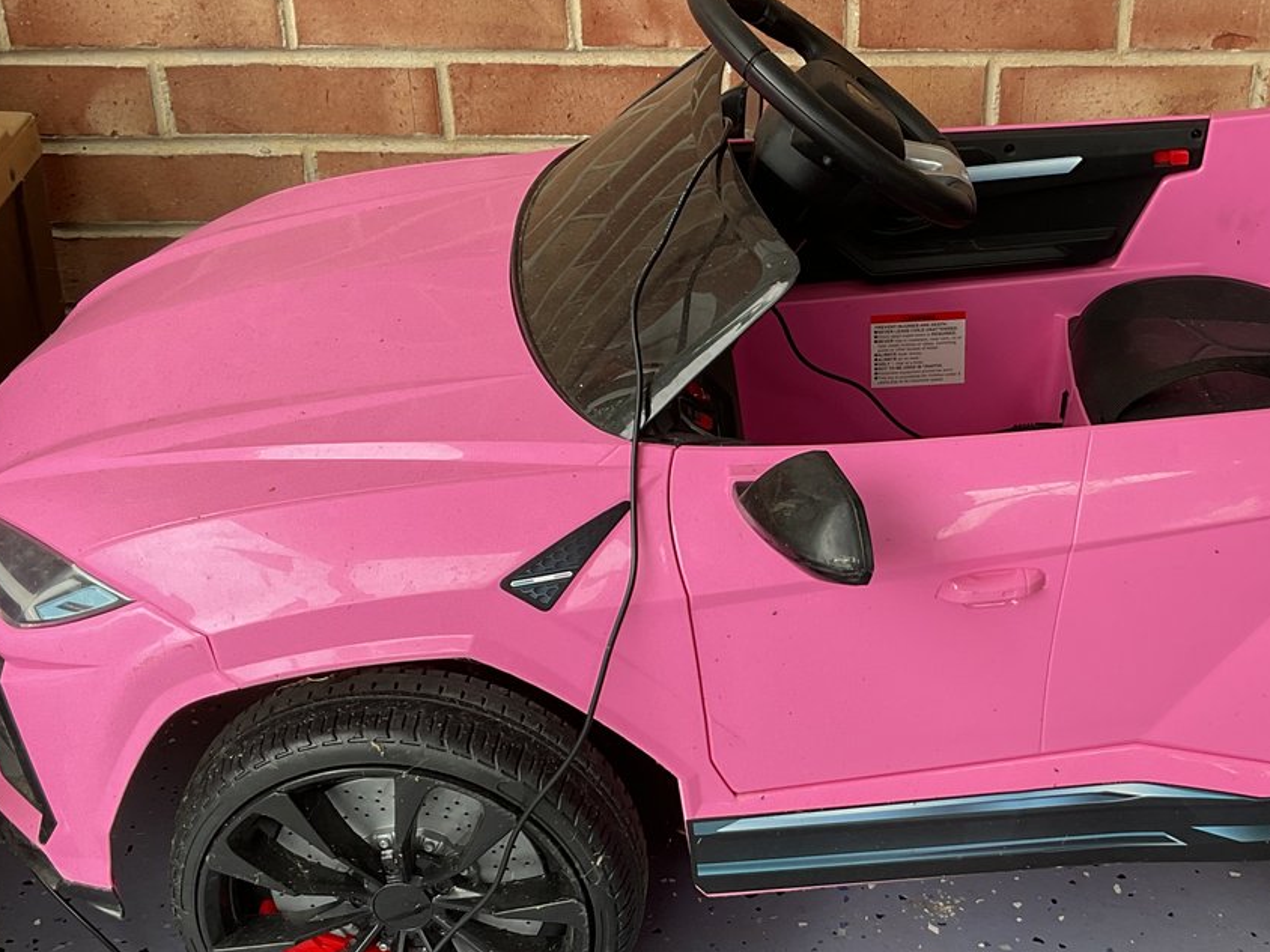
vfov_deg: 27.9
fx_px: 1908
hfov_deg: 36.3
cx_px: 878
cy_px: 602
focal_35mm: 52
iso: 20
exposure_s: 1/120
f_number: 1.8
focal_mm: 3
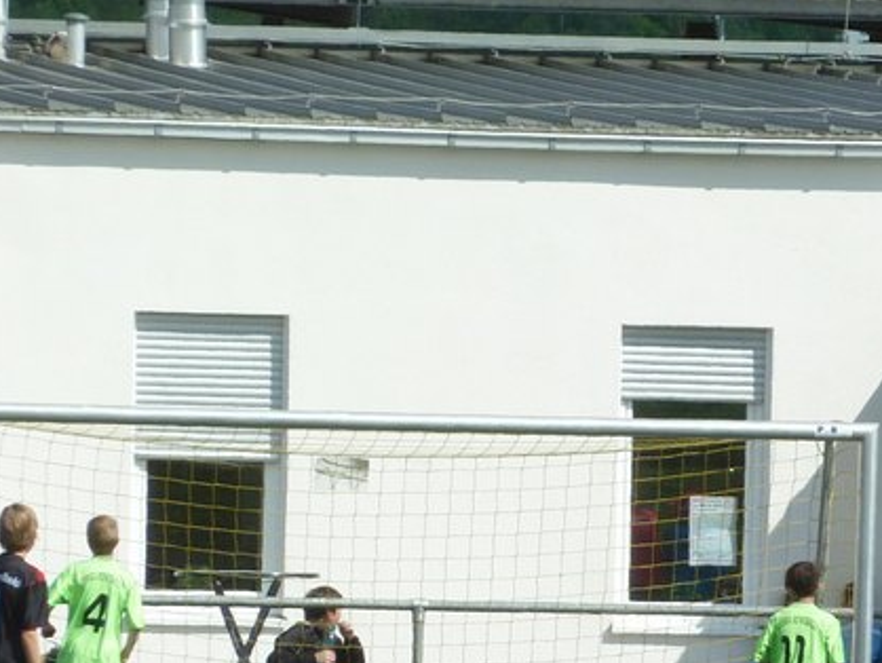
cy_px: 552
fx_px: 12798
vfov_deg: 3.0
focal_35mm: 502
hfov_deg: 3.9
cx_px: 622
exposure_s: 1/1000
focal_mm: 49.2
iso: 200
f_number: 5.6
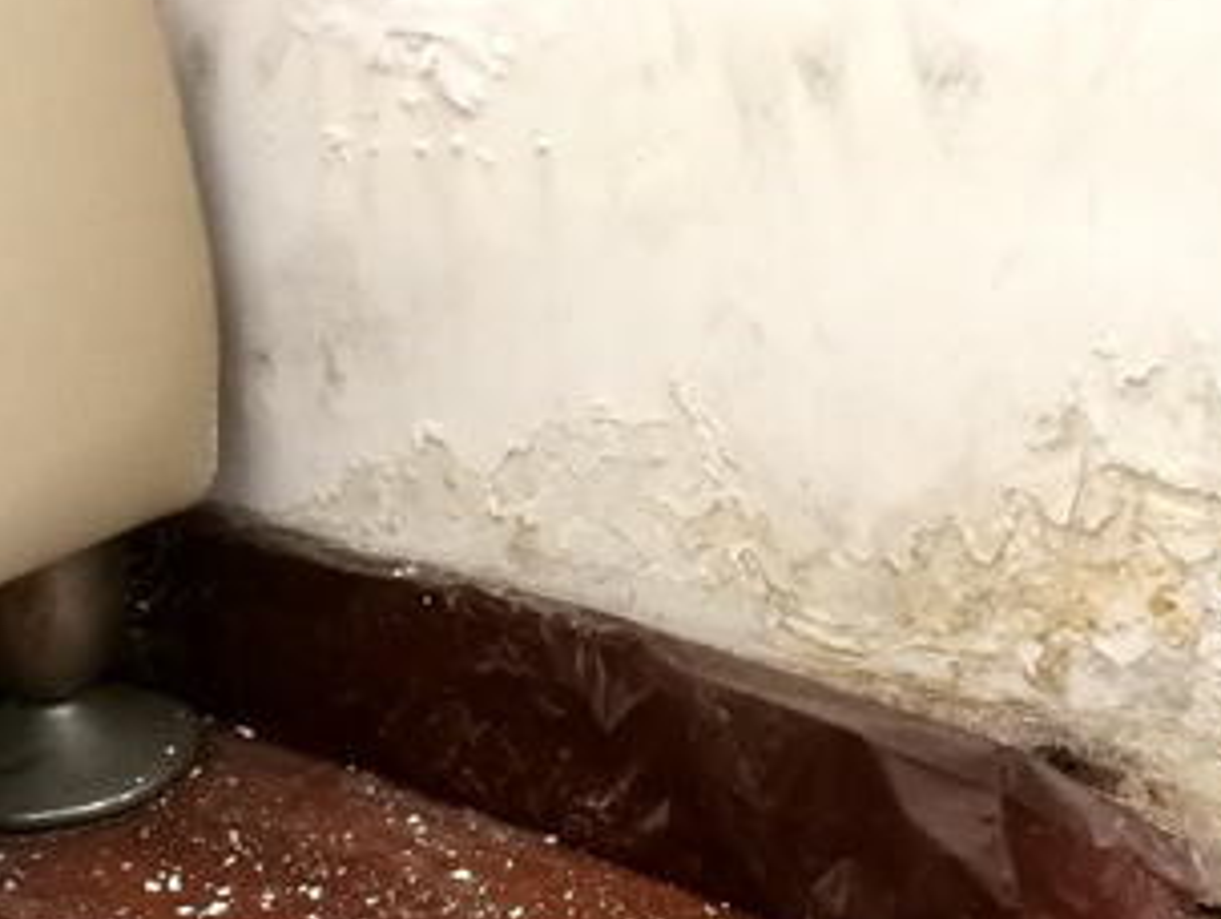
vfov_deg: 29.2
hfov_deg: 38.9
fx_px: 1730
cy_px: 703
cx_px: 584
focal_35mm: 49
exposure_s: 1/20
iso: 500
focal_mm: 3.95
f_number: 2.2
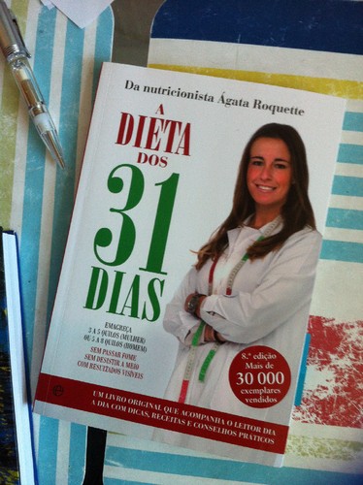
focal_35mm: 35
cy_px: 242
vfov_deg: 52.7
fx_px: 490
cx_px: 182
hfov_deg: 40.6
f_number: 2.8
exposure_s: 1/15
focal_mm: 3.85
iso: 125
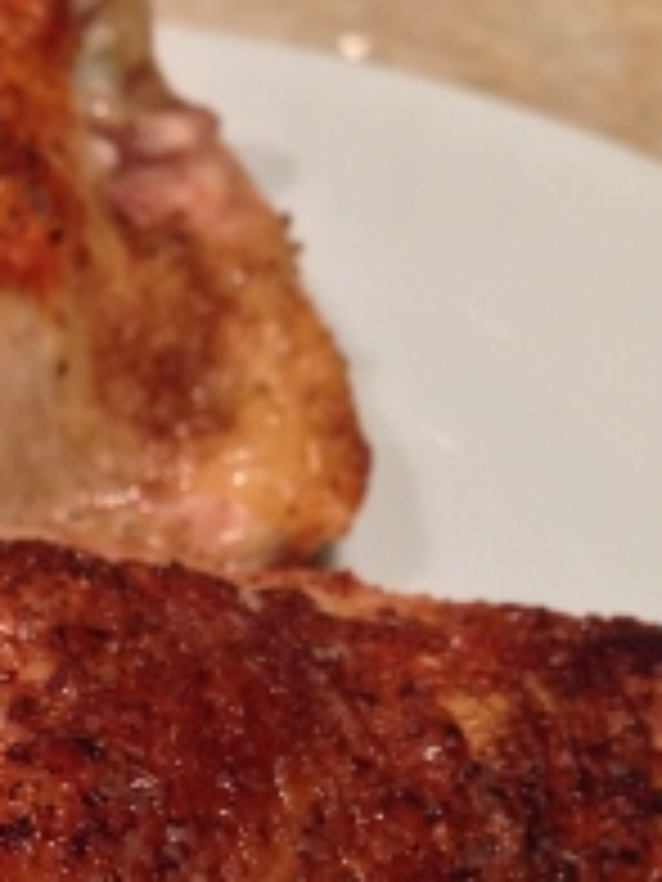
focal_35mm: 81
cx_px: -135
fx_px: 2065
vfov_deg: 23.6
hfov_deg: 17.4
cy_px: 747
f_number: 2.4
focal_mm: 4.12
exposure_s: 1/20
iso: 100
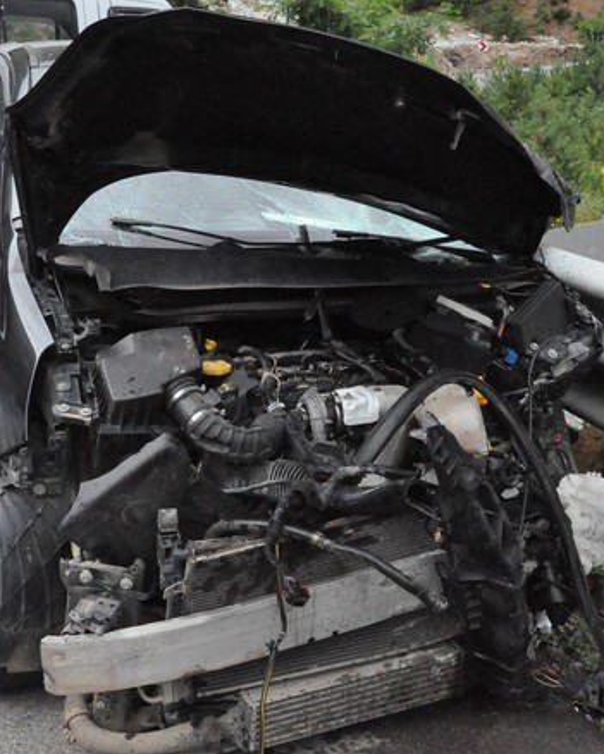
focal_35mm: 54
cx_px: 301
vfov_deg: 34.9
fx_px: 1199
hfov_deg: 28.3
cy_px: 381
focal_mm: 25
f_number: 16
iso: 6400
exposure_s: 1/800
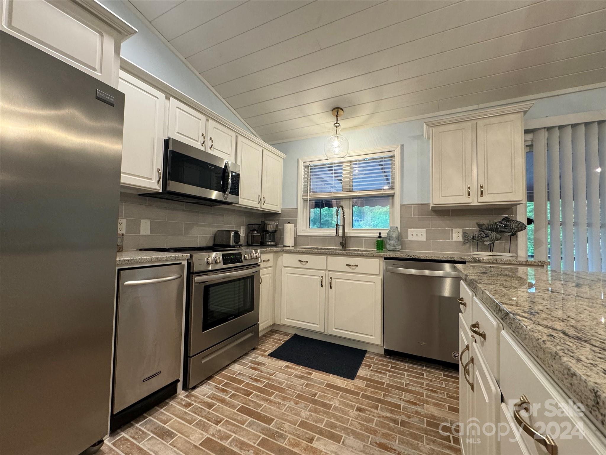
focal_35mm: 14
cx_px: 303
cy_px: 228
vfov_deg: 85.7
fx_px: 245
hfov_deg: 102.1
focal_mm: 2.22
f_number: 2.2
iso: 250
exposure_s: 1/60
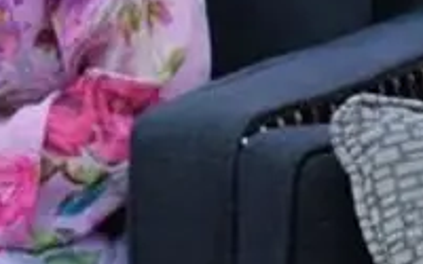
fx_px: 4899
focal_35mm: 425
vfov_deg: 3.1
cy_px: -258
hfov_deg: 4.9
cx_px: -336
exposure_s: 1/75
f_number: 5
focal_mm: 71.1
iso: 1250
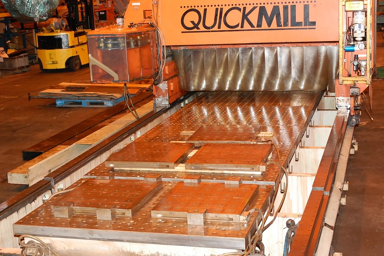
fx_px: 639
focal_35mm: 60
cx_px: 192
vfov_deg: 22.6
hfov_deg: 33.4
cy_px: 128
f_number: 5.3
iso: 1600
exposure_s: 1/60
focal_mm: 40
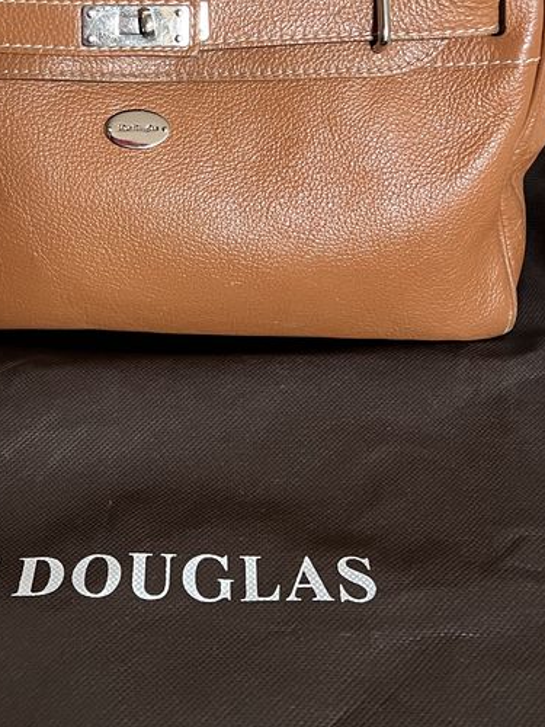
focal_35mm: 52
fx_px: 1092
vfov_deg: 35.8
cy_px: 167
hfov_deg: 27.6
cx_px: 129
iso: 500
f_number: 1.5
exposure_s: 1/43
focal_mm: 5.7
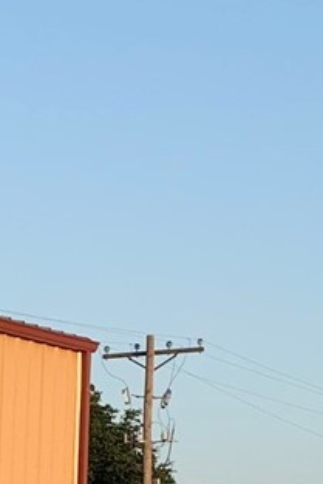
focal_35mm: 177
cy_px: 640
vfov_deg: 11.3
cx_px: -111
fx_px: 2379
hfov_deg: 7.7
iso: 25
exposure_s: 1/564
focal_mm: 4.25
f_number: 1.8
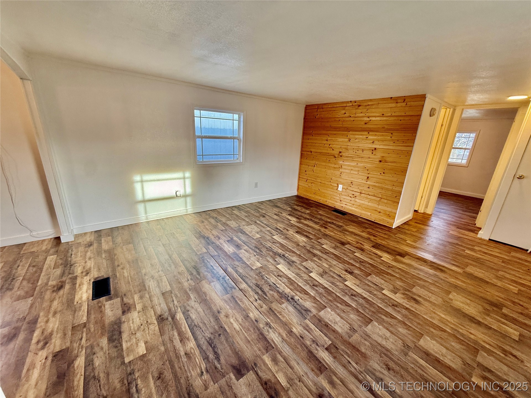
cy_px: 199
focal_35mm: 14
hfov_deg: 102.1
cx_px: 266
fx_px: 215
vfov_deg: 85.7
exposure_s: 1/120
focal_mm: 2.22
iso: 125
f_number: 2.2
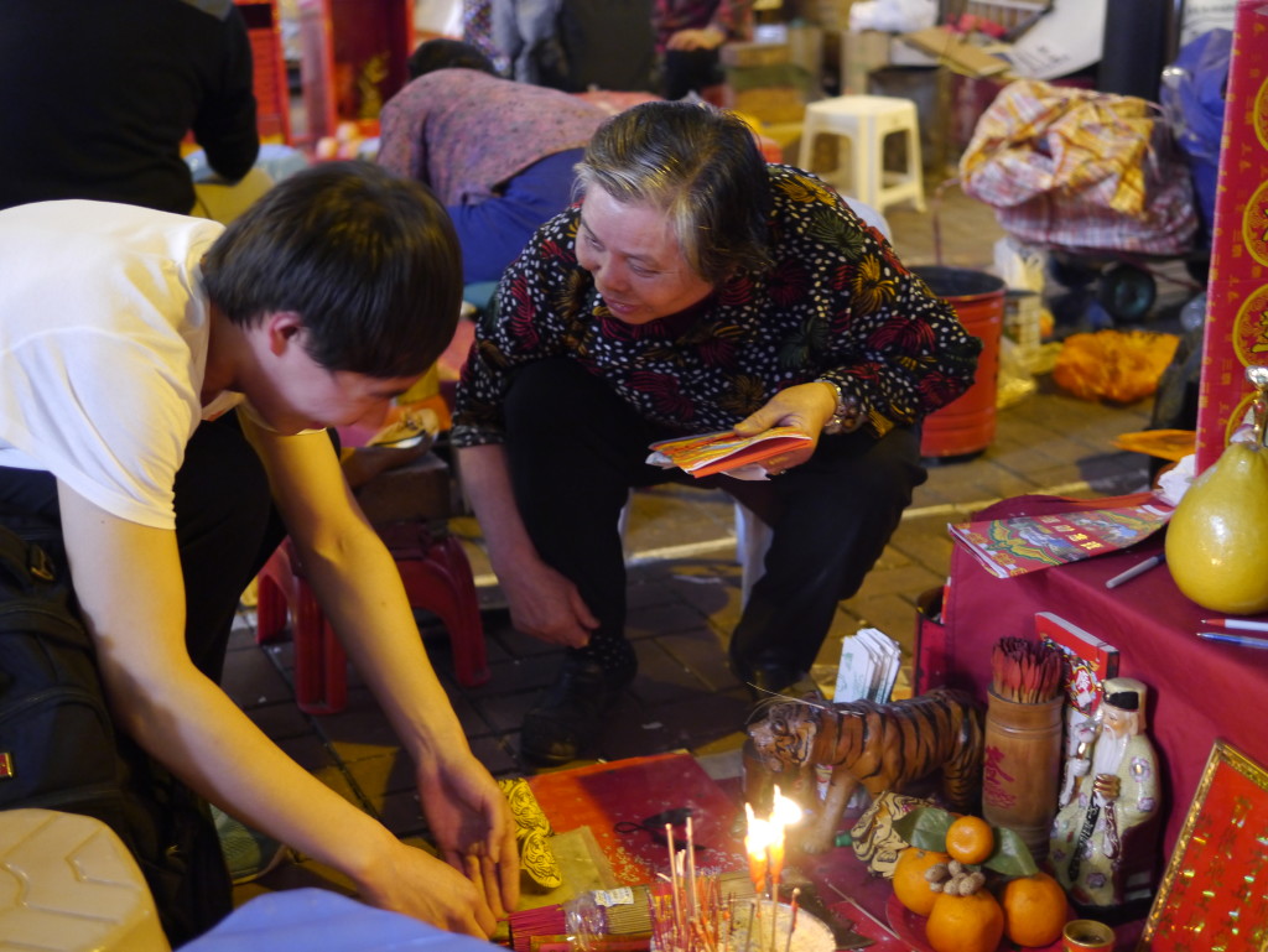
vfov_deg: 29.1
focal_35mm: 50
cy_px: 476
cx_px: 634
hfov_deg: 38.2
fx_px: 1832
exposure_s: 1/40
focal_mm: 25
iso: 800
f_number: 1.4
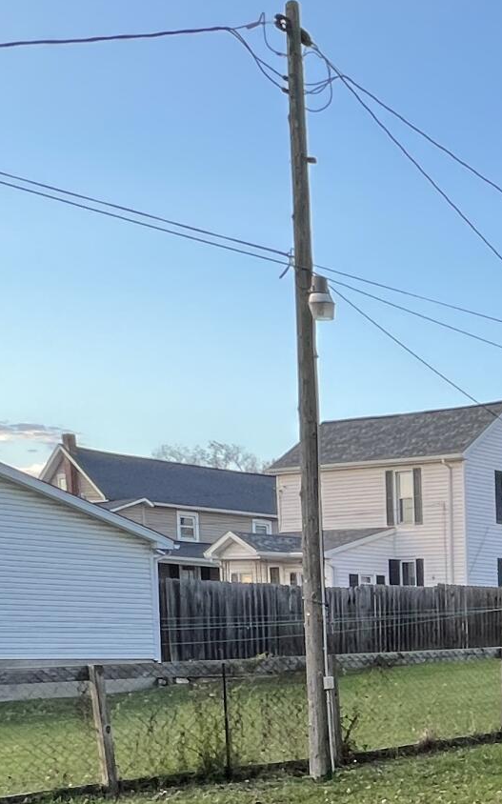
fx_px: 1073
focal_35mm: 49
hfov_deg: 21.4
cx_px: 786
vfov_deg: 36.7
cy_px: 810
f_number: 1.8
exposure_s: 1/99
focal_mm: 1.57
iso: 100
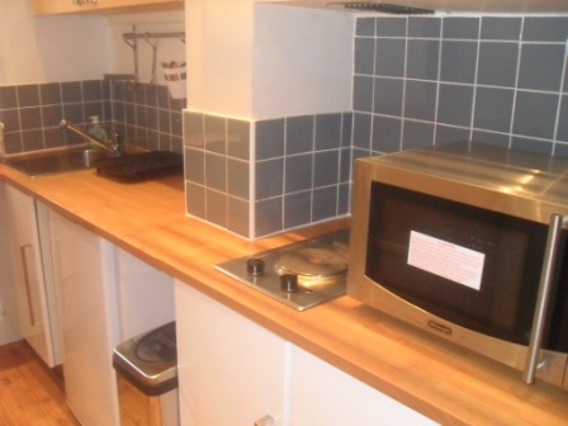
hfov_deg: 52.6
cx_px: 284
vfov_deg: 40.7
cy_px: 213
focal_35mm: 35
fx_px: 574
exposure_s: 1/45
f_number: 2.8
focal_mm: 6.2
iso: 400
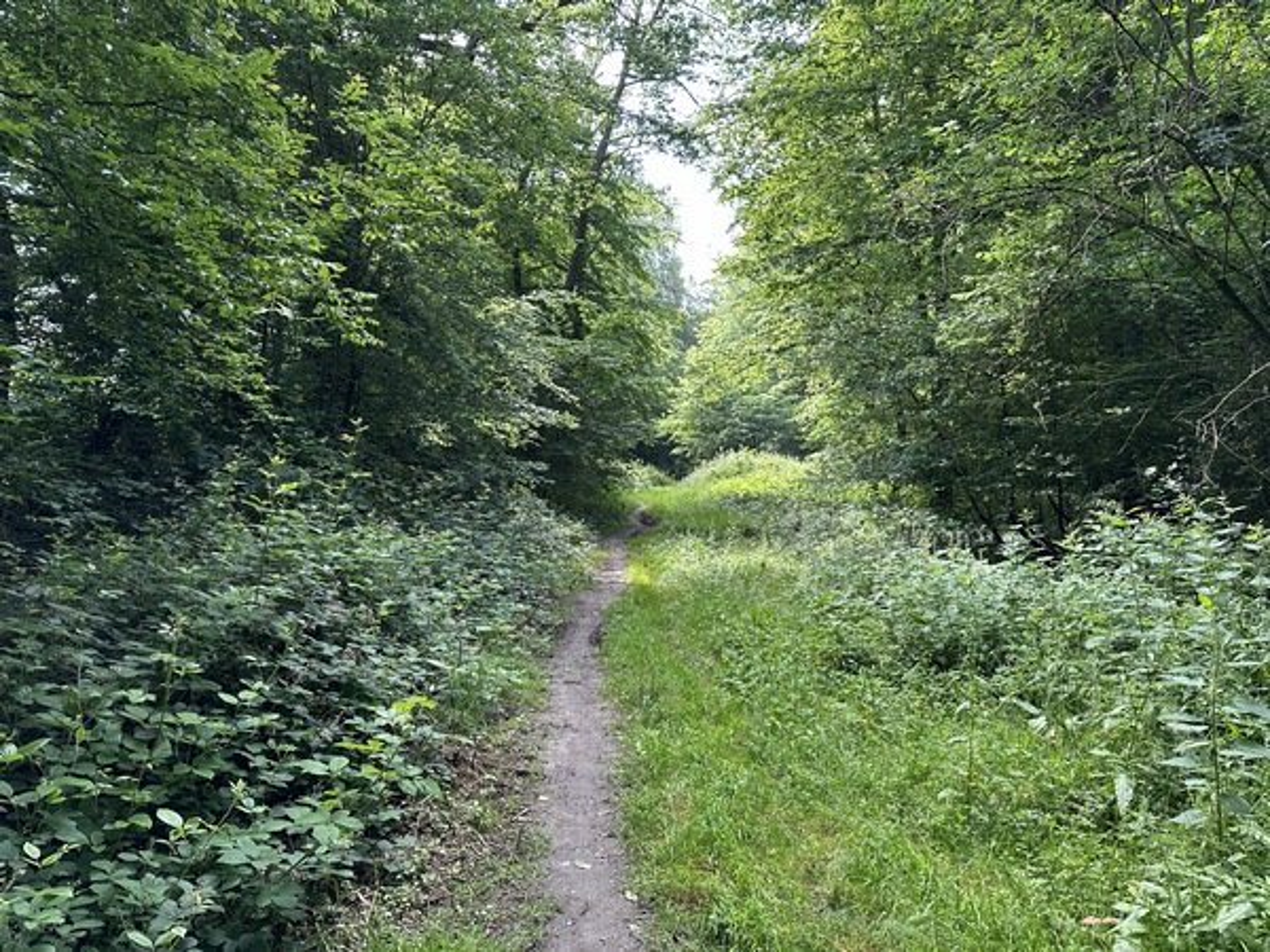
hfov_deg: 71.6
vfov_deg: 56.8
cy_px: 476
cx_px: 635
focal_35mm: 24
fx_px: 881
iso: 64
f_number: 1.78
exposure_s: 1/167
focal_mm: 6.86
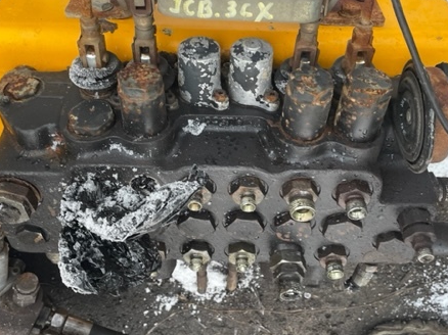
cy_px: 125
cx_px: 214
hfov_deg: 49.0
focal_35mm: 38
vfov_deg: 37.4
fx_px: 492
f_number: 1.6
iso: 80
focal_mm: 4.2
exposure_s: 1/121
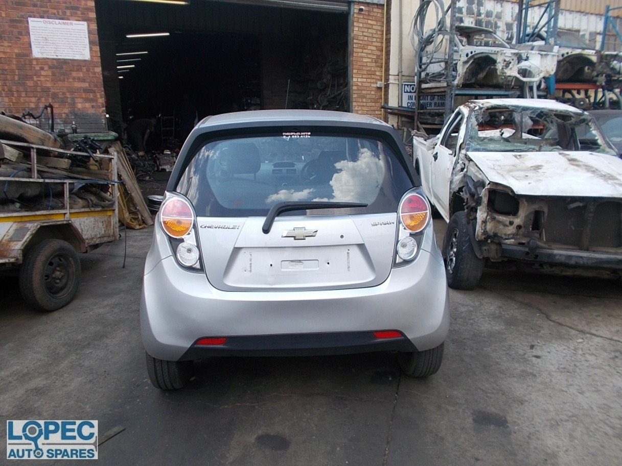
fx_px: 467
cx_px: 311
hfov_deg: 67.3
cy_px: 233
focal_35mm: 26
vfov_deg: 53.1
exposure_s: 1/250
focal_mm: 4.6
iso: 80
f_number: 3.2
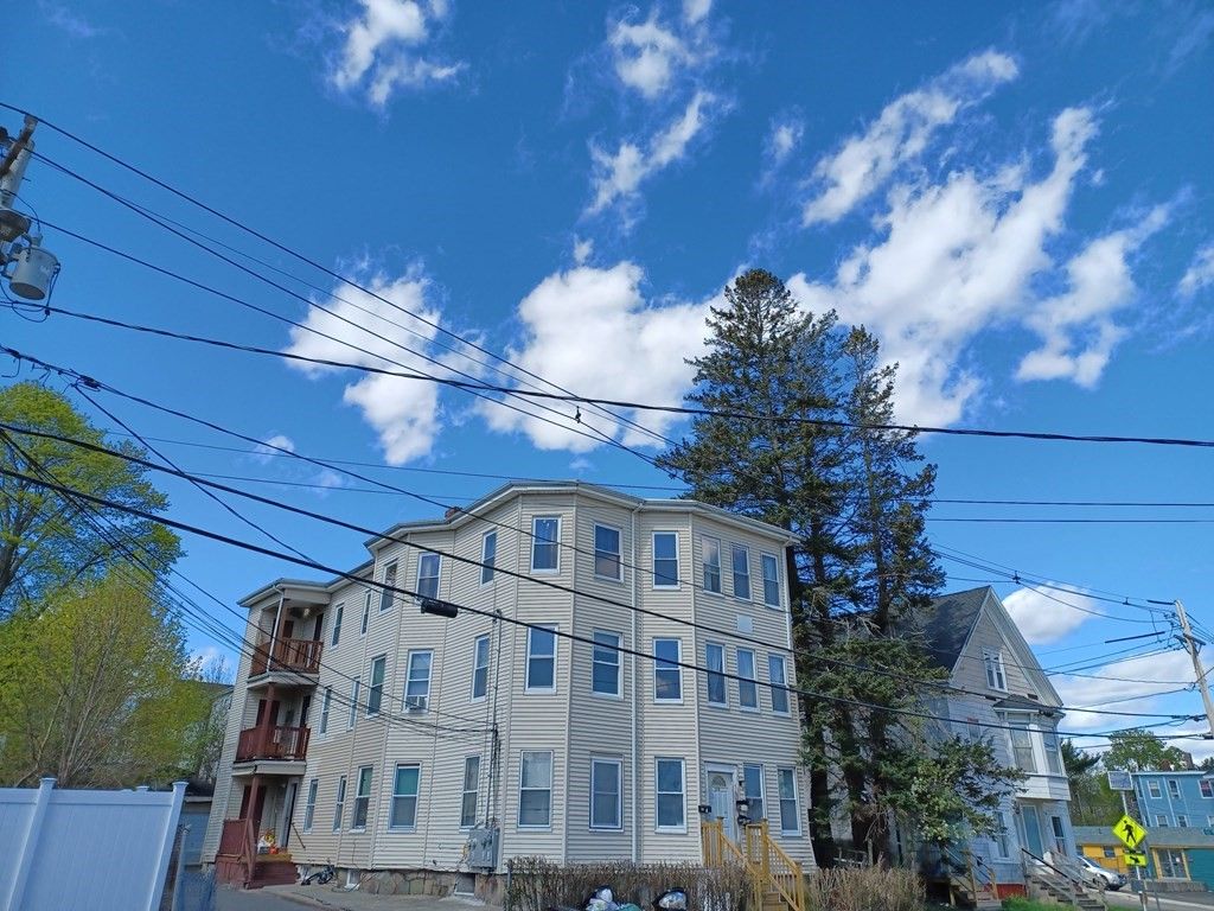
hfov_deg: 69.4
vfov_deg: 54.9
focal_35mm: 25
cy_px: 456
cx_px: 607
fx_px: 877
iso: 32
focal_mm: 4.6
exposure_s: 1/463
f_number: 1.8
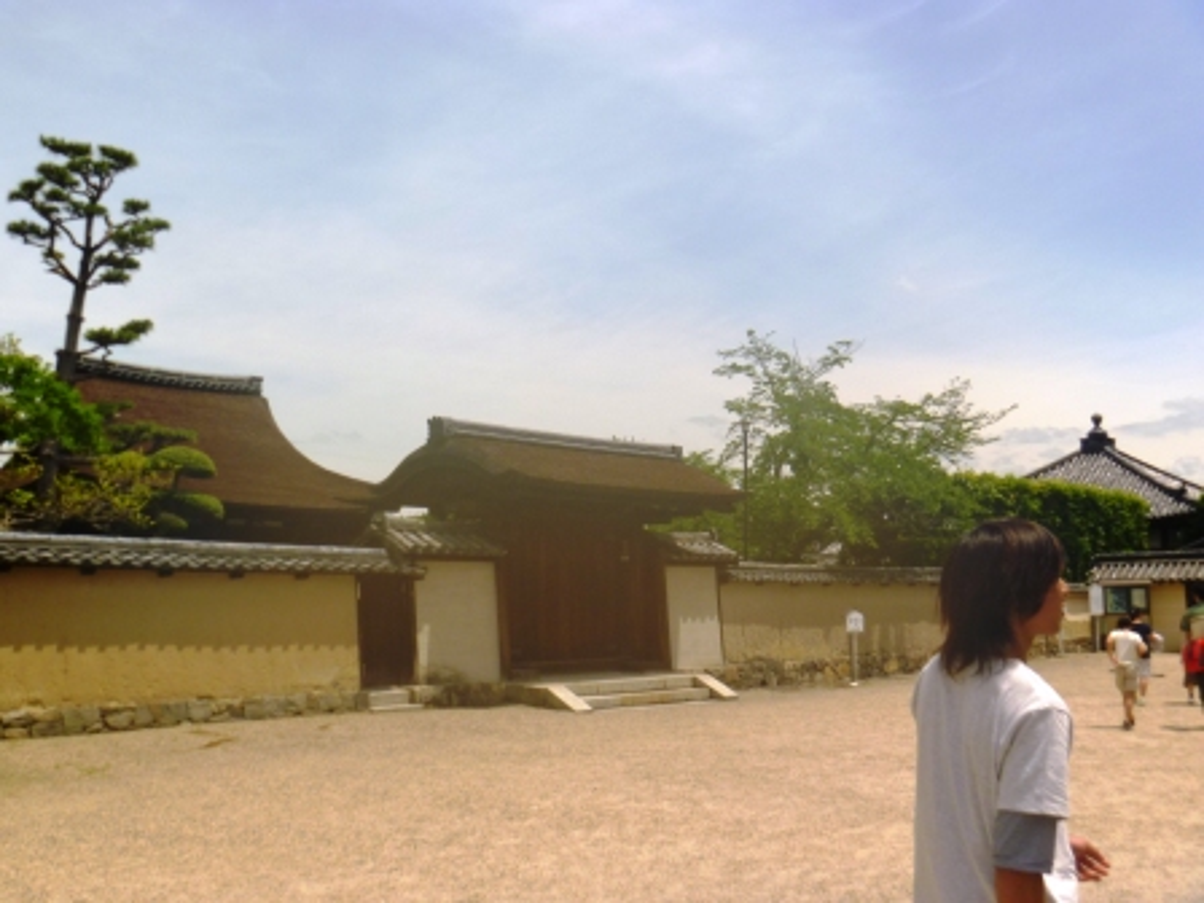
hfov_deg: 52.6
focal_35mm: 35
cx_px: 602
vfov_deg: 40.7
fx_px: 1217
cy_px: 452
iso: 80
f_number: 5.6
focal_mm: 6.3
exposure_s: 1/640
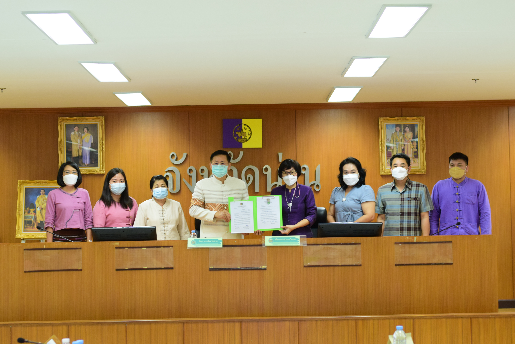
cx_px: 258
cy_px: 172
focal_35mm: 75
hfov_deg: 27.0
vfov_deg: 18.2
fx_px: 1073
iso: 1000
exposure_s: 1/200
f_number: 3.2
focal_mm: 50
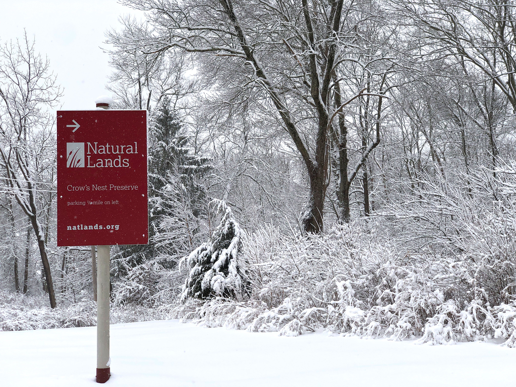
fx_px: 775
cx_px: 258
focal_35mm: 52
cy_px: 194
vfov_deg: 28.0
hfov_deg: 36.8
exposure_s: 1/558
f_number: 2.4
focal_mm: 6
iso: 16
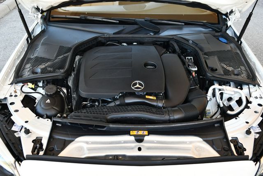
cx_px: 132
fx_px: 263
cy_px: 88
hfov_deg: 53.1
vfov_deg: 36.9
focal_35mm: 36
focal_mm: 18
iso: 400
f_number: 3.5
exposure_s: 1/250
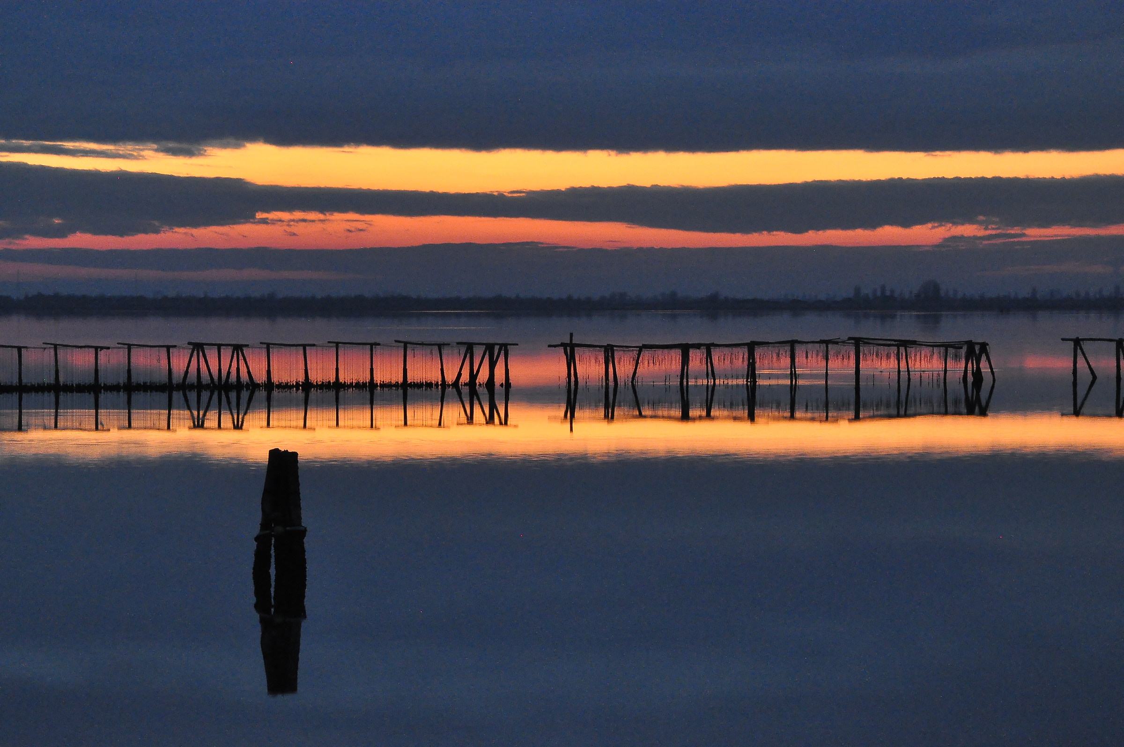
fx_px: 4911
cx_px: 562
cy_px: 374
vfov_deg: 8.7
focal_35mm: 158
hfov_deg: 13.1
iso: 3200
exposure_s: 1/1.6
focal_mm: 105
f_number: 16
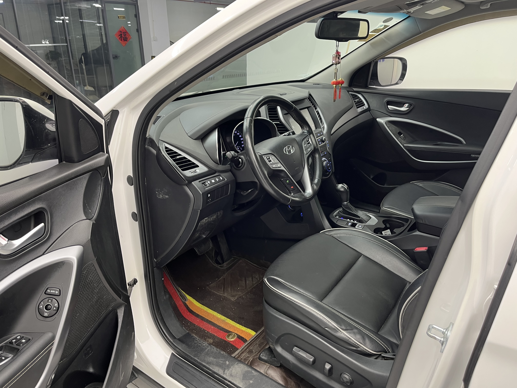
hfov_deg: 67.3
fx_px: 388
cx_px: 258
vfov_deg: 53.1
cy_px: 194
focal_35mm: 26
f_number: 1.6
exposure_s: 1/50
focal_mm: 5.1
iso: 80
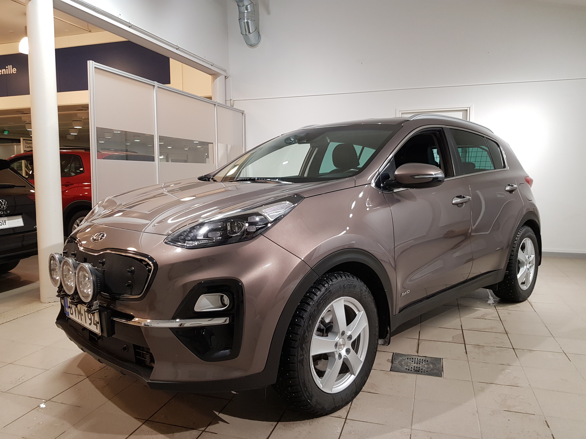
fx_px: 440
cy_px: 220
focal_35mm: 26
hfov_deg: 67.3
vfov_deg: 53.1
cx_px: 293
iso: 100
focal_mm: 4.2
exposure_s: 1/50
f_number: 1.7
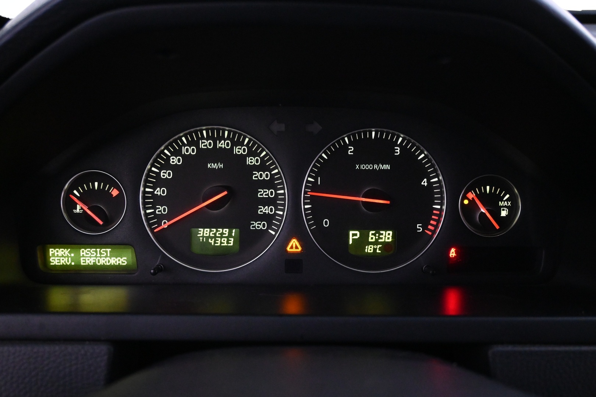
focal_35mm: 32
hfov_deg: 58.3
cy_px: 198
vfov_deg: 40.8
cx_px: 298
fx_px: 534
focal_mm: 21.5
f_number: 4
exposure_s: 1/30
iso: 4500
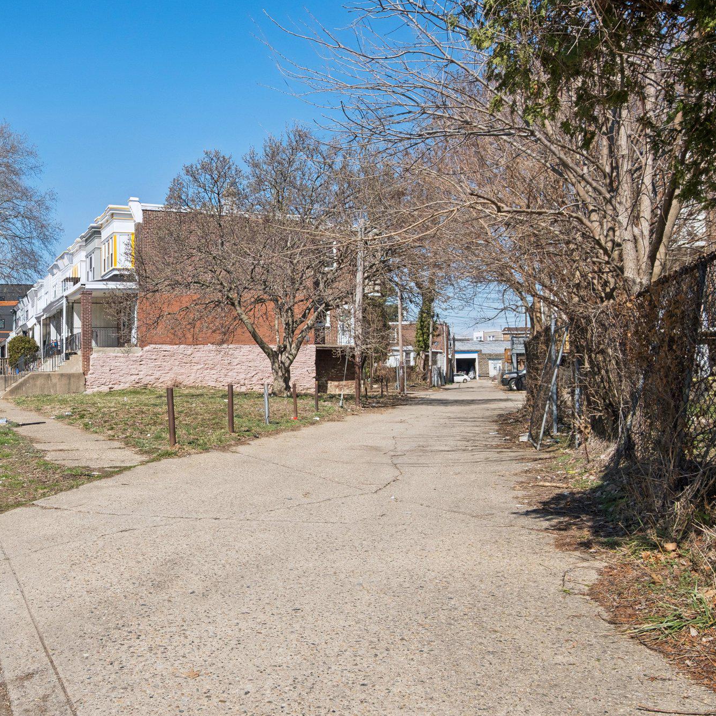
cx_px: 176
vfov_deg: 42.8
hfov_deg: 41.5
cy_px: 354
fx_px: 913
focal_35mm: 39
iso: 250
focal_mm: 20
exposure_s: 1/750
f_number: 8
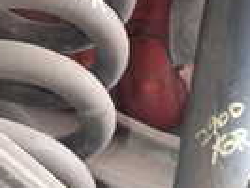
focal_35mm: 135
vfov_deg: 10.3
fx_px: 976
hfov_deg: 14.1
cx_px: -68
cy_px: 352
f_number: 2.3
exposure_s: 1/50
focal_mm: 5.4
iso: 200
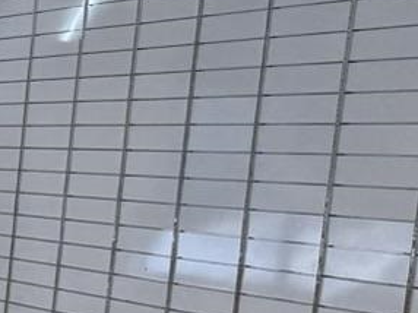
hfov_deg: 8.9
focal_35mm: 172
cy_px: 531
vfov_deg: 8.4
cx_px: -915
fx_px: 2075
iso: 80
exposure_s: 1/722
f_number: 1.78
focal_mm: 6.76
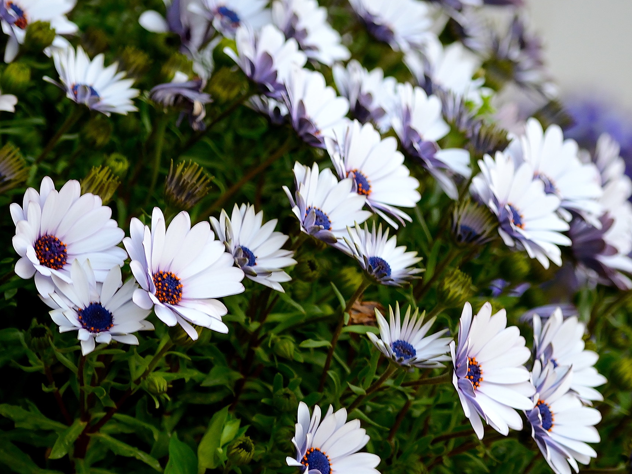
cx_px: 310
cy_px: 278
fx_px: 9603
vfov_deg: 2.8
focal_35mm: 526
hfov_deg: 3.8
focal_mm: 260
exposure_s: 1/100
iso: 400
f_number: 6.3
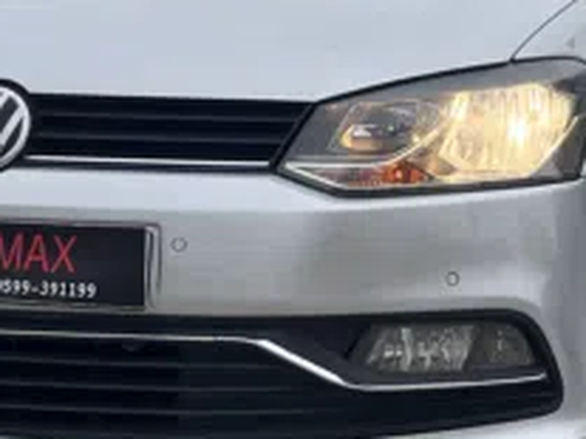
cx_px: 326
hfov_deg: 8.3
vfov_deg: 6.2
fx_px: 4027
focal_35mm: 238
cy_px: 102
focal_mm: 9
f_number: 2.8
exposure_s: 1/180
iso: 25
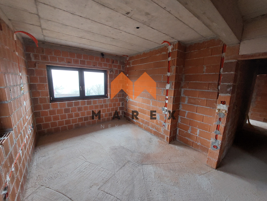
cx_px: 134
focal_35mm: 13
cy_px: 100
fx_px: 100
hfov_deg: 106.2
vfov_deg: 89.9
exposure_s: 1/50
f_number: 2.2
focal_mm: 1.74
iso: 320
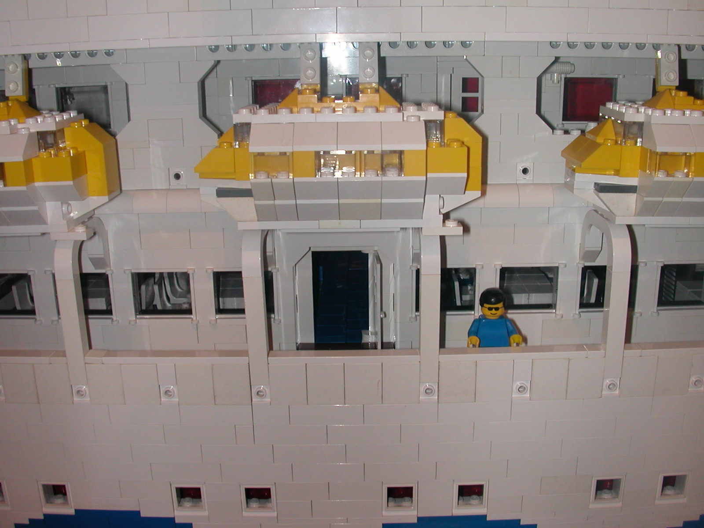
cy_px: 264
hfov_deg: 50.1
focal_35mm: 37
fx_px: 752
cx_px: 352
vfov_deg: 38.7
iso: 100
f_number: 4.5
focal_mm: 5.6
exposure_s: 1/59.9
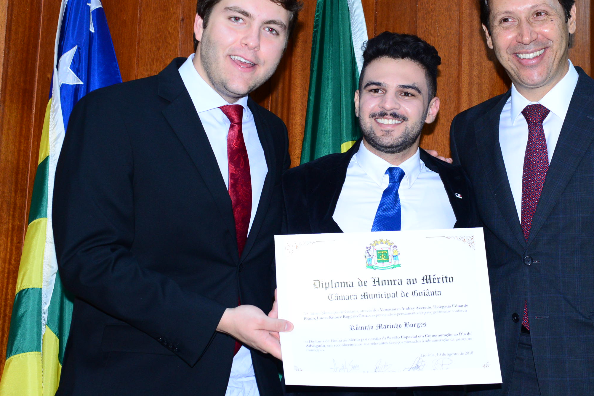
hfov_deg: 26.9
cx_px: 348
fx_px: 1238
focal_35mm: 75
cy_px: 195
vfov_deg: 18.2
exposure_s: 1/125
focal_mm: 50
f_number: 5.6
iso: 2000
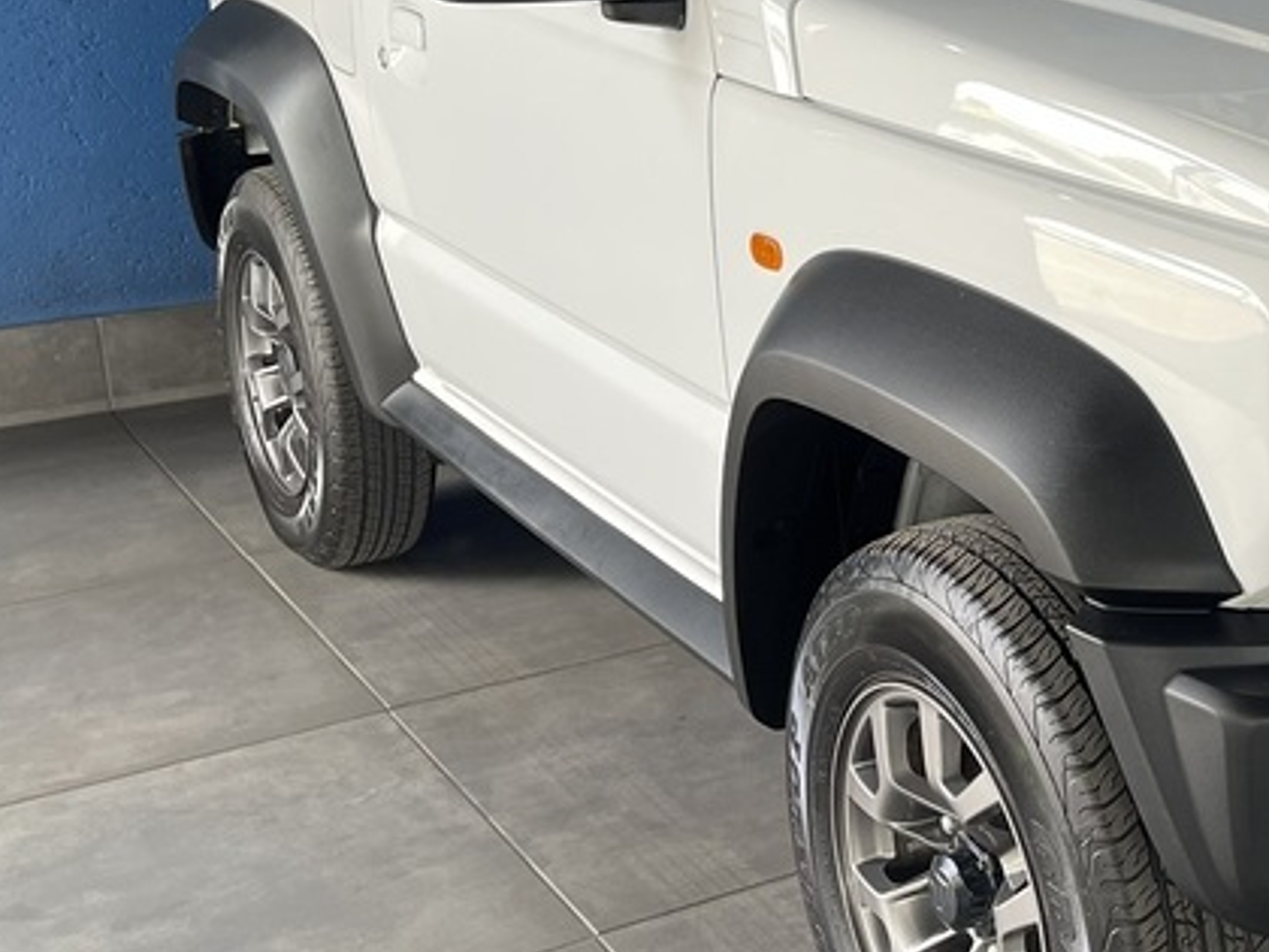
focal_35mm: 61
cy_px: 372
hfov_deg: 29.5
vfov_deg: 24.0
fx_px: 2236
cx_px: 1287
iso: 80
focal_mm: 5.1
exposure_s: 1/100
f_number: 1.6
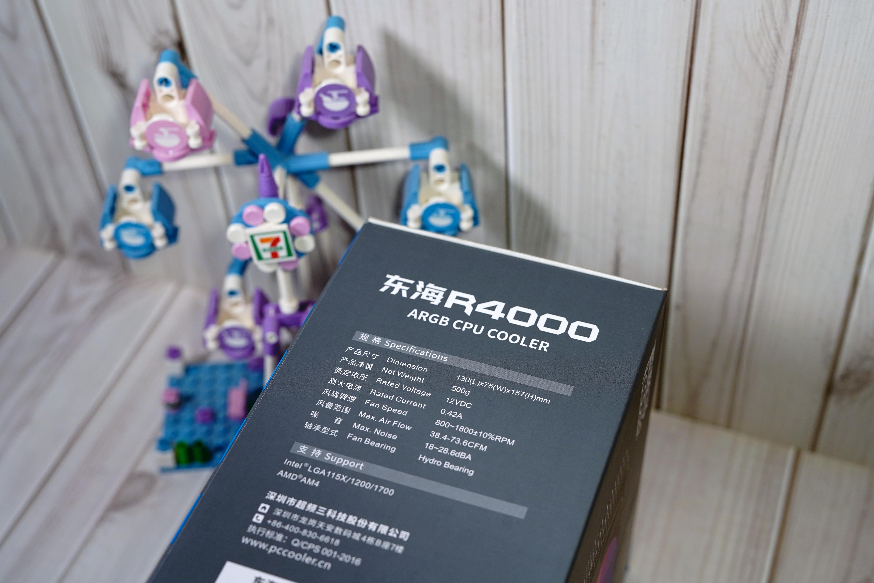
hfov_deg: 39.6
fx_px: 1214
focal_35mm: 50
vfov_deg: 27.0
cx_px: 437
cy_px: 292
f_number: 5.6
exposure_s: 1/125
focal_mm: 50
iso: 800
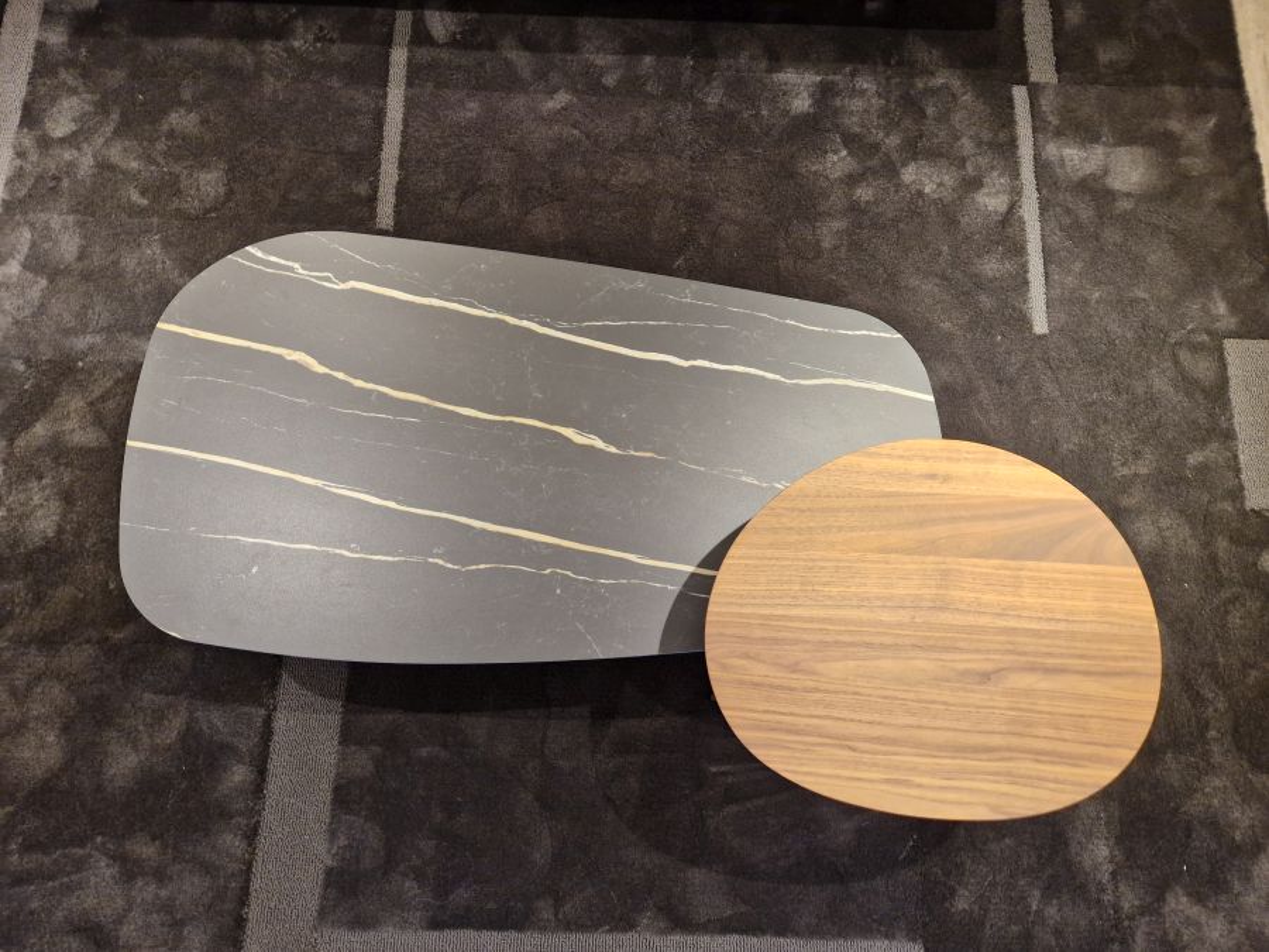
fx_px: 843
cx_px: 634
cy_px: 476
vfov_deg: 58.9
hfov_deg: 73.9
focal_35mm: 23
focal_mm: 5.4
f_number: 1.8
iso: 320
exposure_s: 1/100
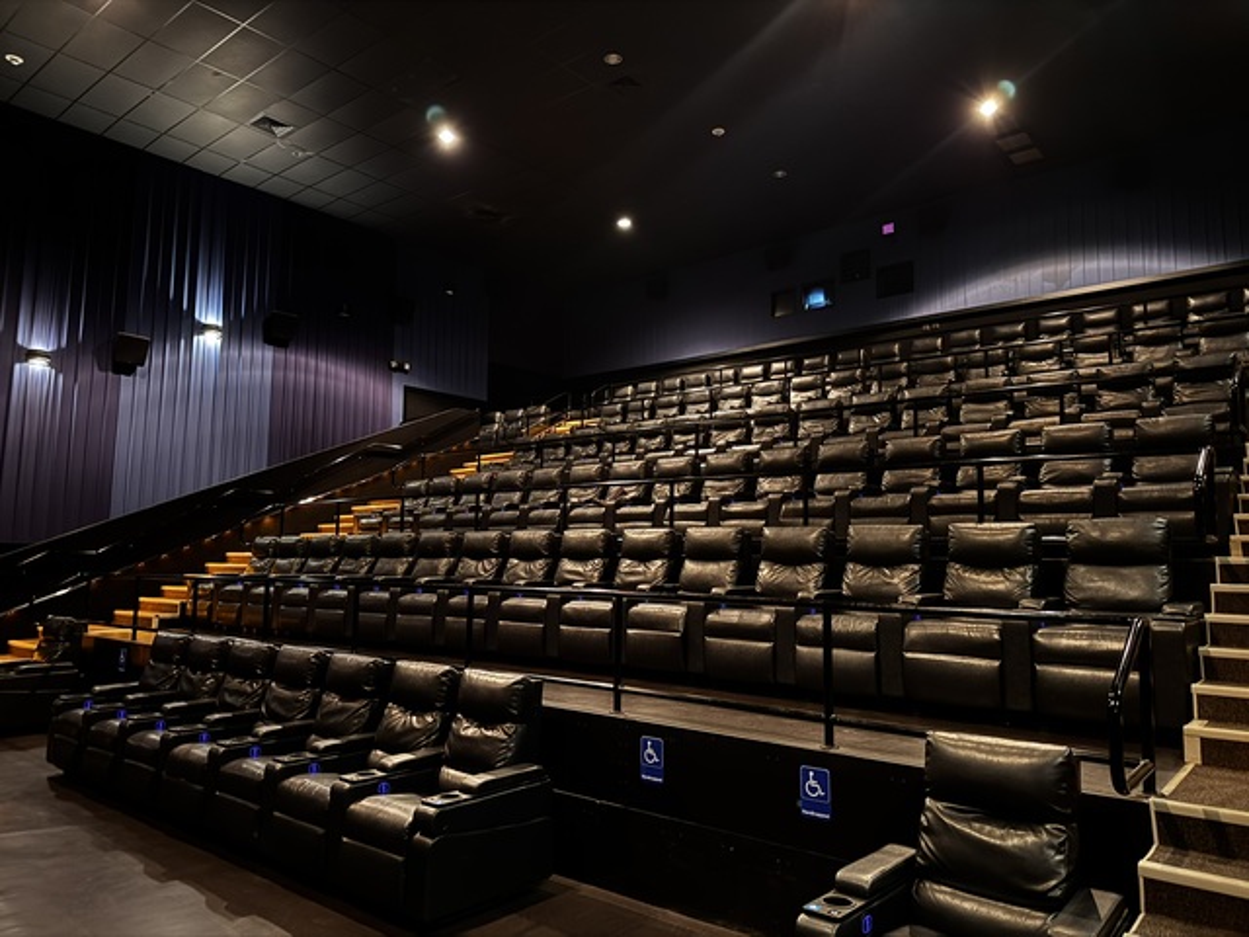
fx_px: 866
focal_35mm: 24
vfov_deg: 56.8
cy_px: 468
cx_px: 624
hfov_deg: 71.6
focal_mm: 6.76
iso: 1250
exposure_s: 1/9
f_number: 1.78
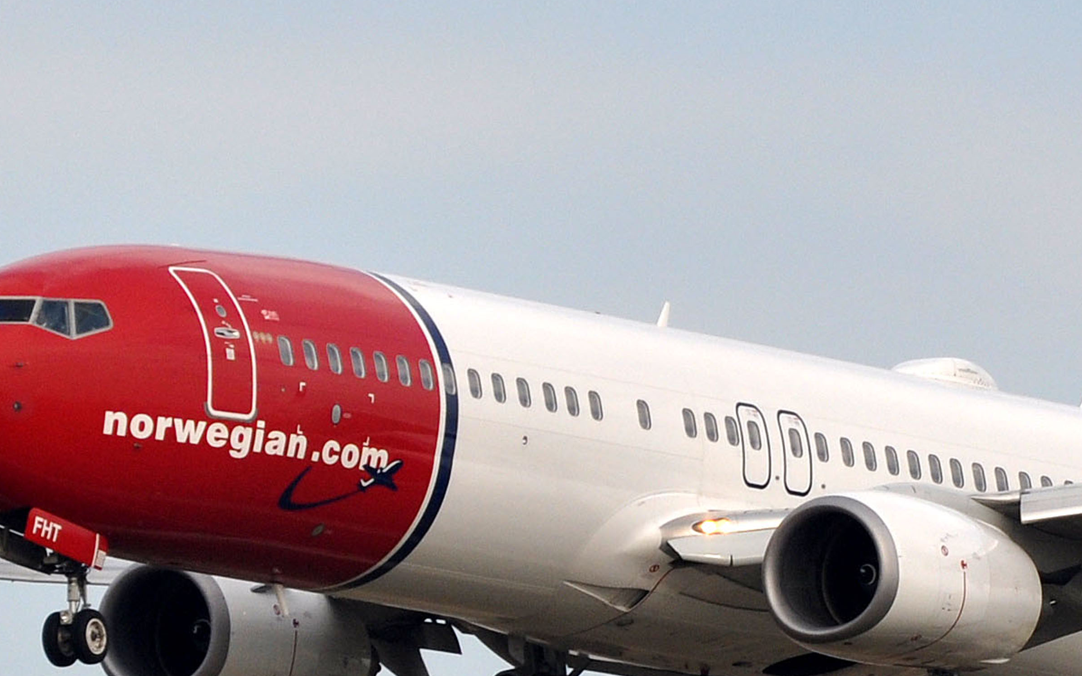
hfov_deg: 3.5
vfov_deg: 2.2
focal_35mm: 601
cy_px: 486
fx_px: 17722
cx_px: 681
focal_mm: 220
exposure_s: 1/1600
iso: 250
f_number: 5.6
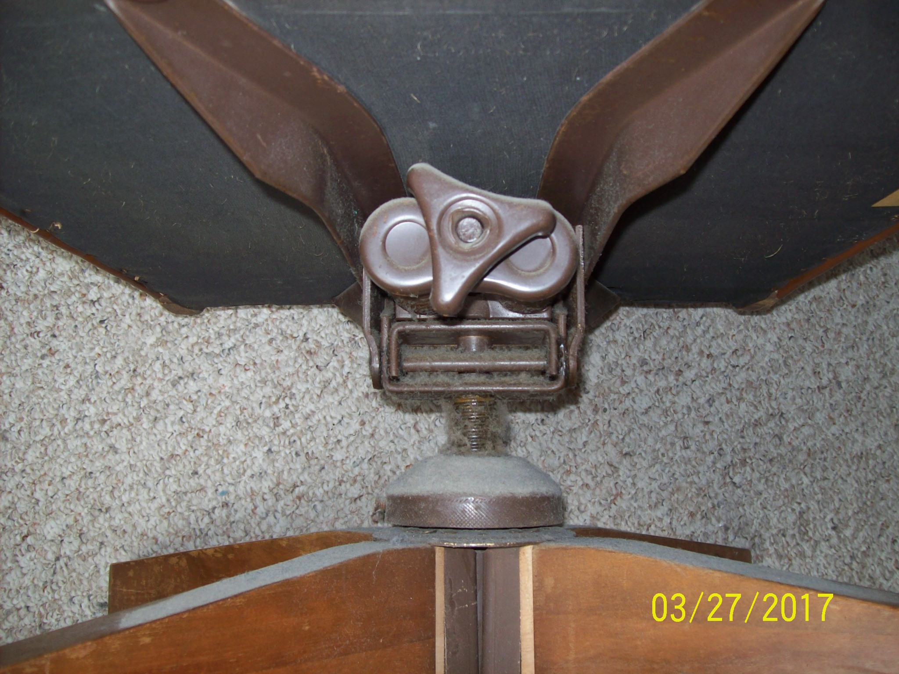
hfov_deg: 51.4
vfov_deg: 39.7
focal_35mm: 36
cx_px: 450
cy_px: 337
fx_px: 935
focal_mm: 6
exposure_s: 1/64
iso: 80
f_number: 2.7
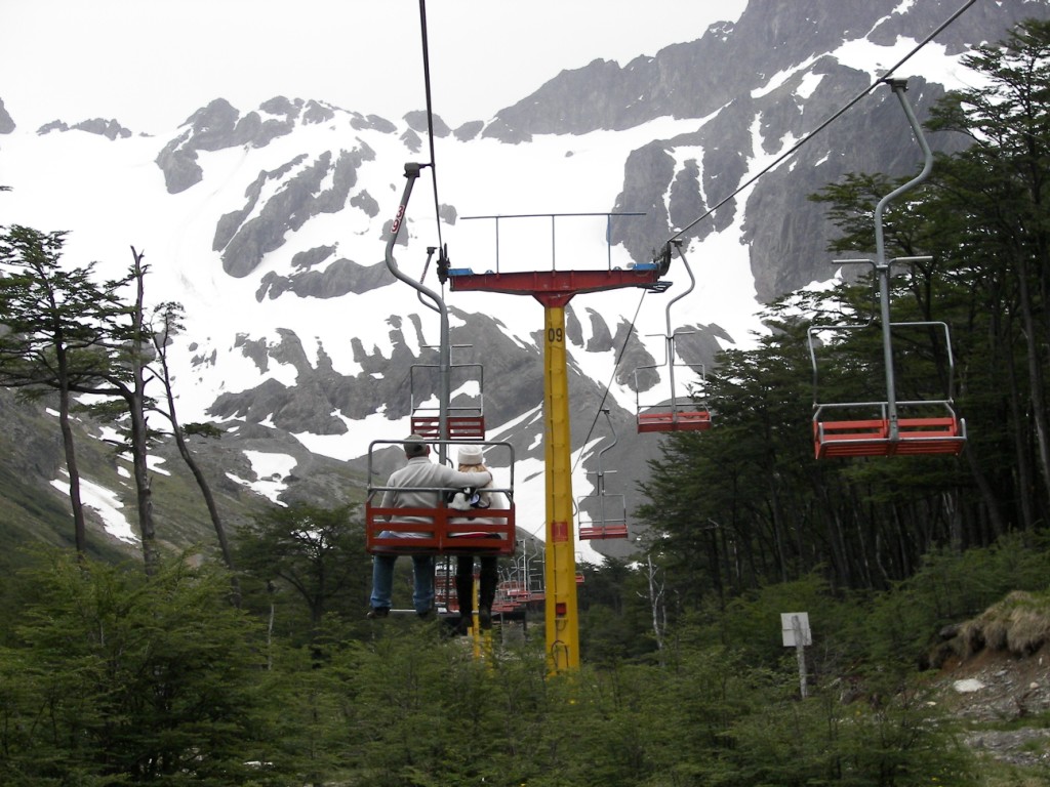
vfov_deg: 13.8
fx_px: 3246
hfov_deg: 18.4
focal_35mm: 107
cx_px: 525
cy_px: 394
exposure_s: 1/1000
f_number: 3.2
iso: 100
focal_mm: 17.8
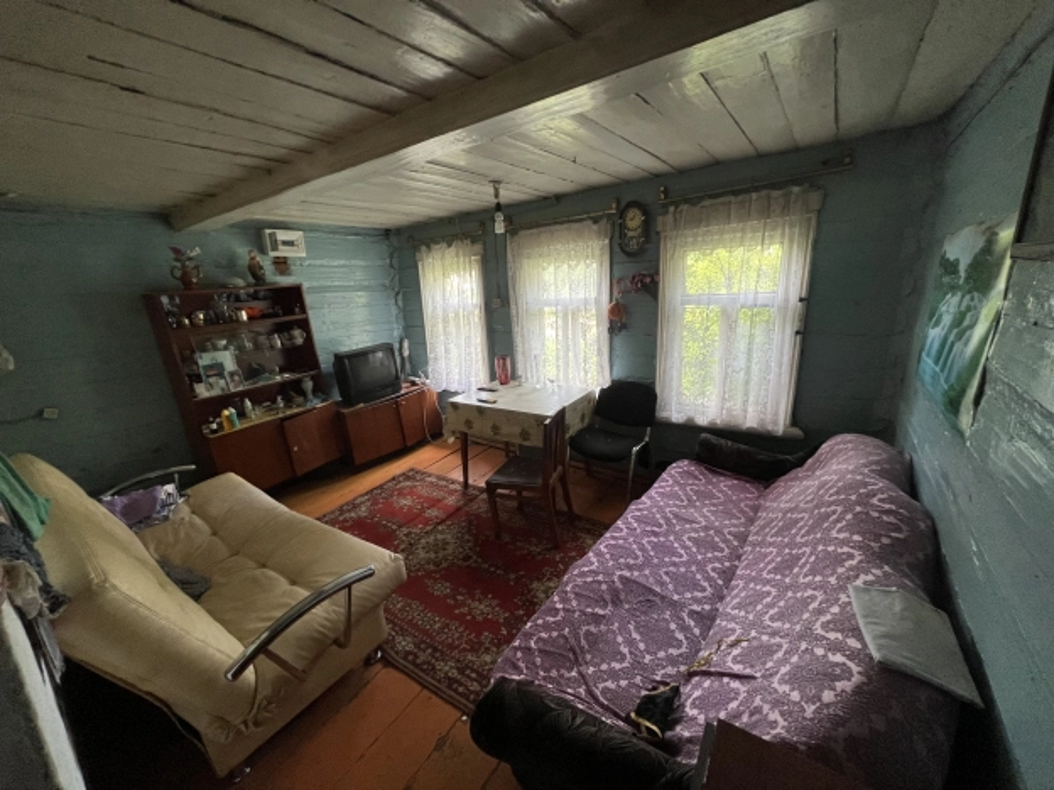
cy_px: 395
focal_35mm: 13
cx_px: 527
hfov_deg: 106.2
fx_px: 396
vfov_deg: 89.9
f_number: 1.8
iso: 250
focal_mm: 1.57
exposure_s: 1/95
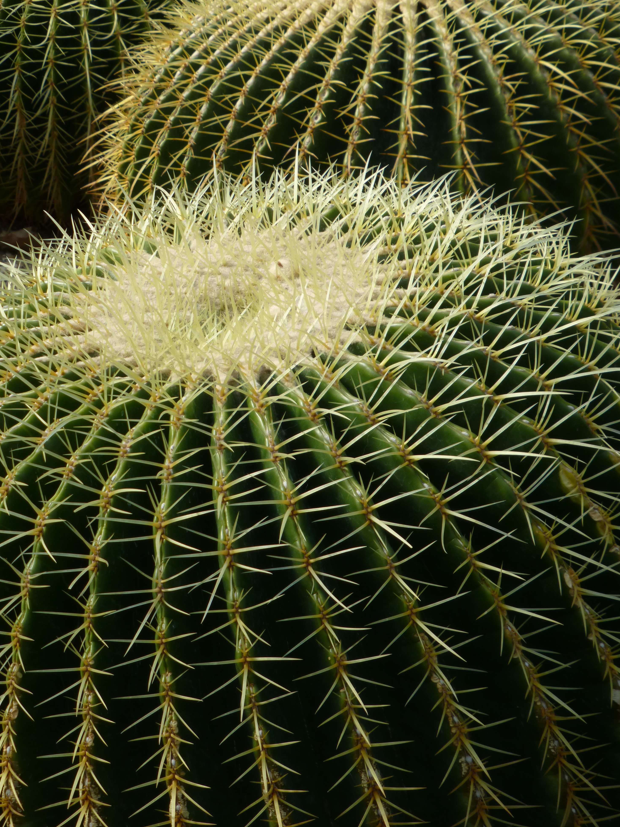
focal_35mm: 121
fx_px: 2890
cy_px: 390
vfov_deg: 16.3
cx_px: 295
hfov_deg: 12.2
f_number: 5.3
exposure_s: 1/125
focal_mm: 19.4
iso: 100
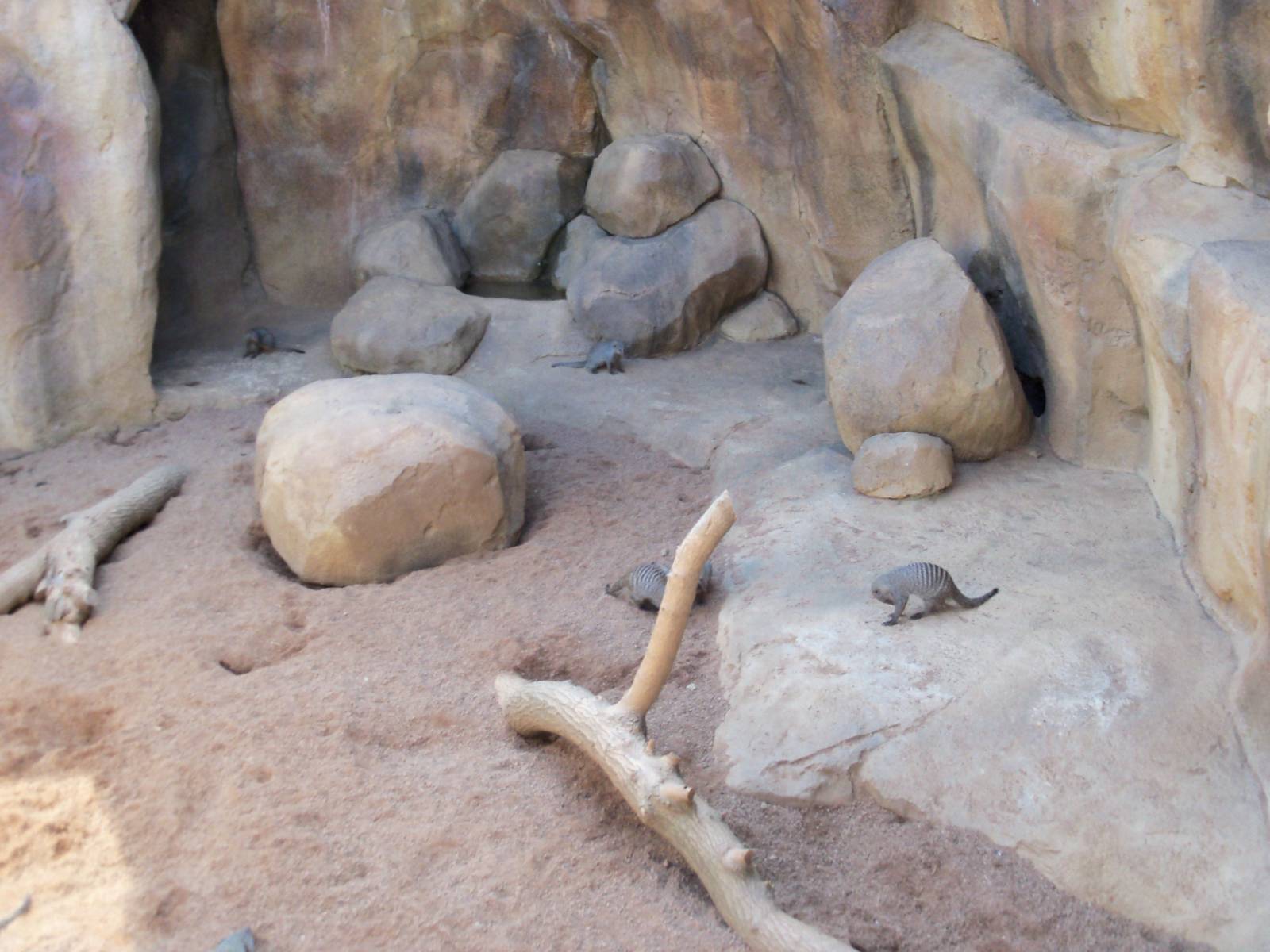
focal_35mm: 35
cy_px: 476
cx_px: 635
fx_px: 1284
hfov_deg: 52.6
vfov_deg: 40.7
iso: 80
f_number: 3
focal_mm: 6.3
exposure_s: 1/80
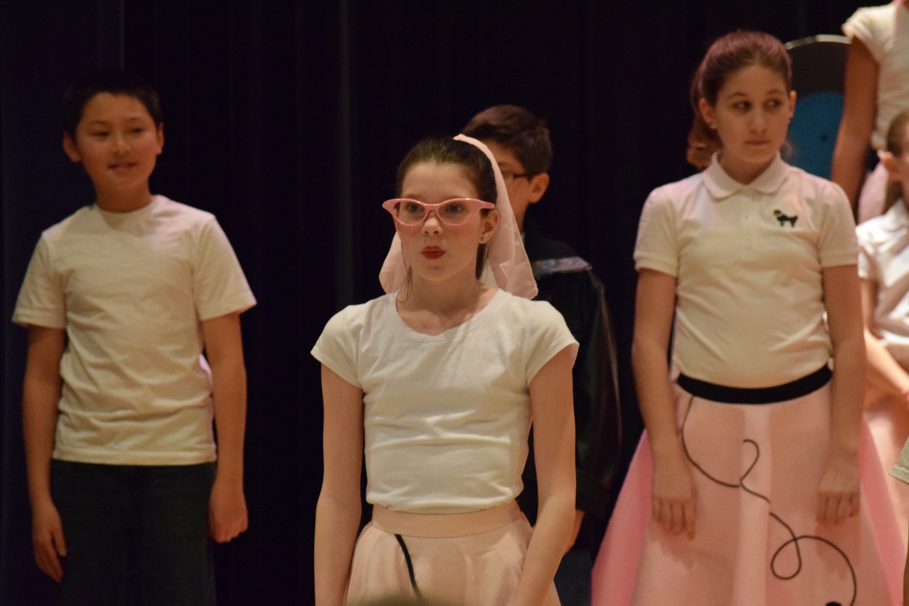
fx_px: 5302
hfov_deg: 9.8
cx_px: 454
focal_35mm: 210
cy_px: 303
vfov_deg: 6.5
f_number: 5
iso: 6400
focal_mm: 140
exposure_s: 1/100
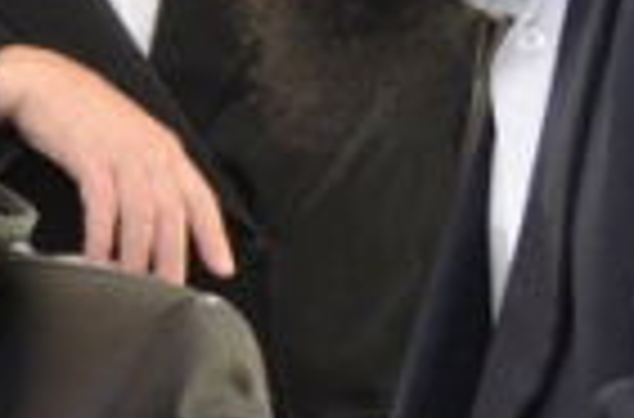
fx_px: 3258
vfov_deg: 7.3
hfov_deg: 8.8
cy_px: 94
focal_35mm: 186
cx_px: -1362
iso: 1250
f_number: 4.5
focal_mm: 17
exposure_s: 1/100
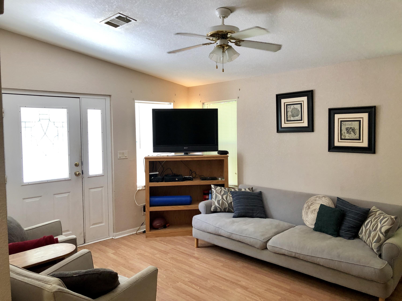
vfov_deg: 49.7
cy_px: 150
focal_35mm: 28
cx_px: 201
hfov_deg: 63.4
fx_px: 325
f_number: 1.8
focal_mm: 3.99
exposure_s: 1/30
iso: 32
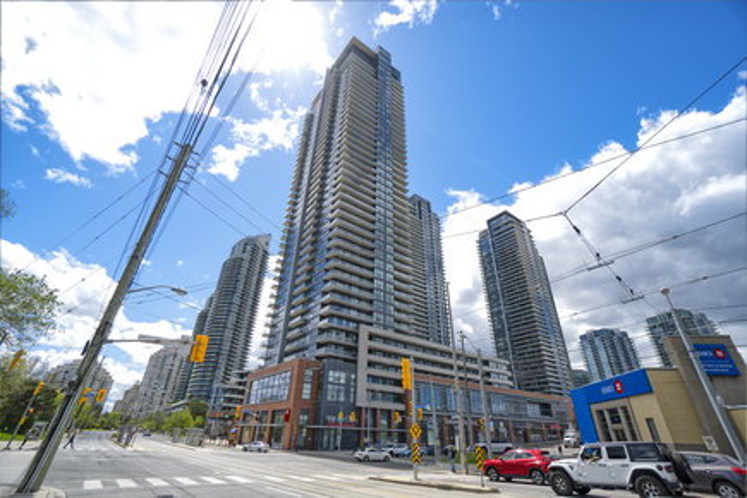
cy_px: 249
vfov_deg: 77.3
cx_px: 374
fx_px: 311
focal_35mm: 15
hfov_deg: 100.4
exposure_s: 1/400
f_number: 8
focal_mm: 10
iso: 100
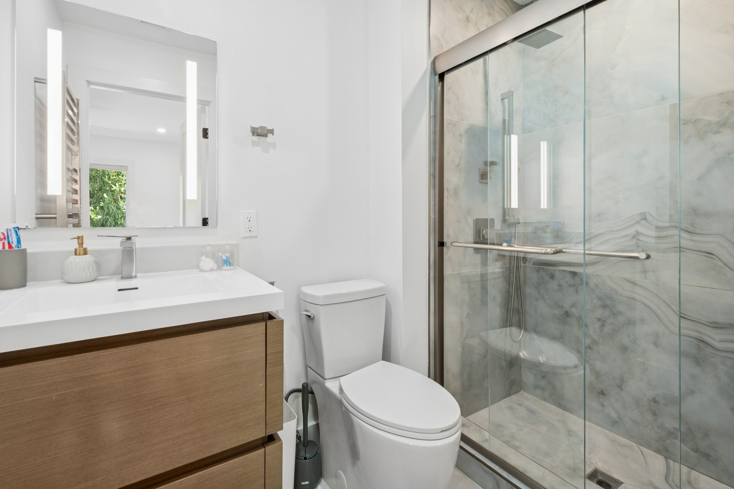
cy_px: 244
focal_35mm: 15
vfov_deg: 77.3
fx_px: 306
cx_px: 367
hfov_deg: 100.4
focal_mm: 10
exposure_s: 1
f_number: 11
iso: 100
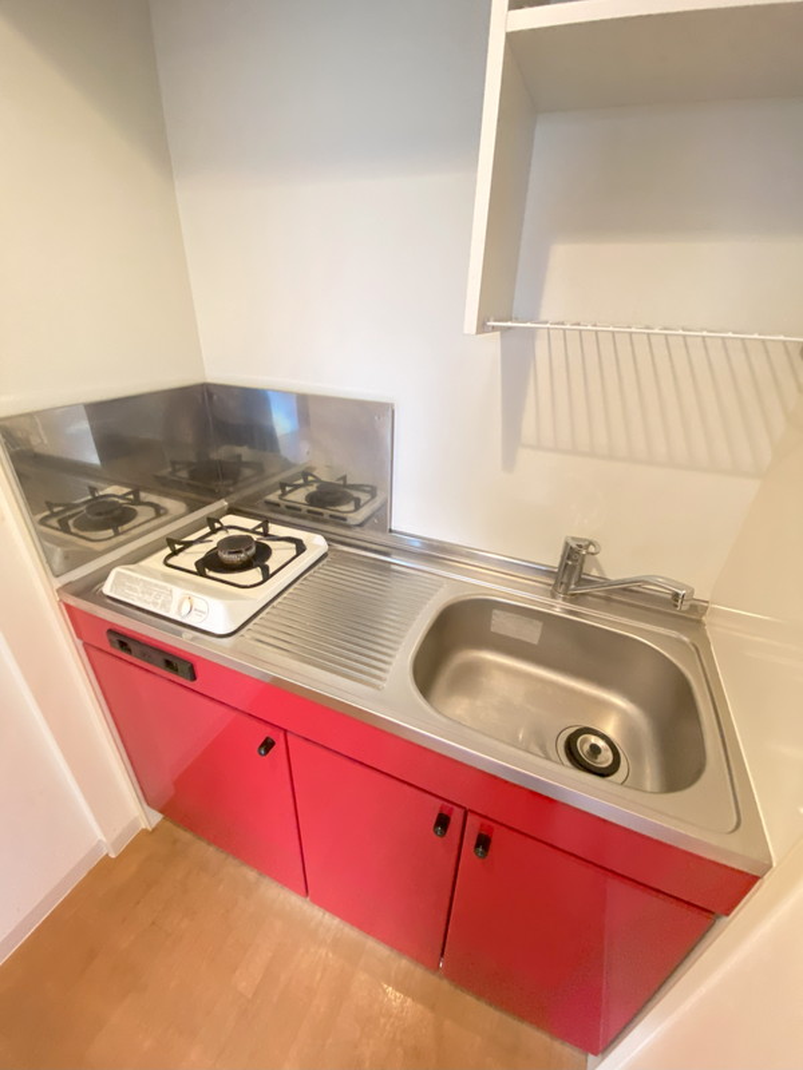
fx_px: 402
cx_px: 402
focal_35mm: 13
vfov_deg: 106.2
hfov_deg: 89.9
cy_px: 535
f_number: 2.4
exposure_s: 1/50
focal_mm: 1.54
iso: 800
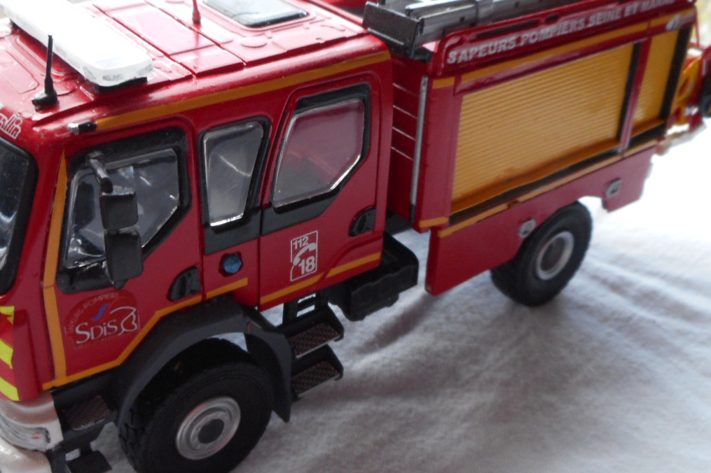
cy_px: 201
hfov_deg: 47.3
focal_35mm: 41
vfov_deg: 32.6
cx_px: 315
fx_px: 809
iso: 180
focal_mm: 4.5
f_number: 3.7
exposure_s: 1/30
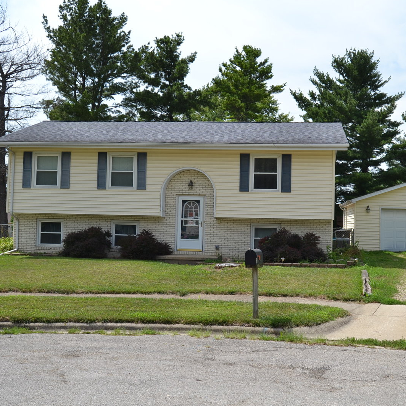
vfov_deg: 37.8
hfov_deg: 37.7
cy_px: 201
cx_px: 244
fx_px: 592
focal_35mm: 45
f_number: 8
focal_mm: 23
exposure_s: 1/250
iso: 100
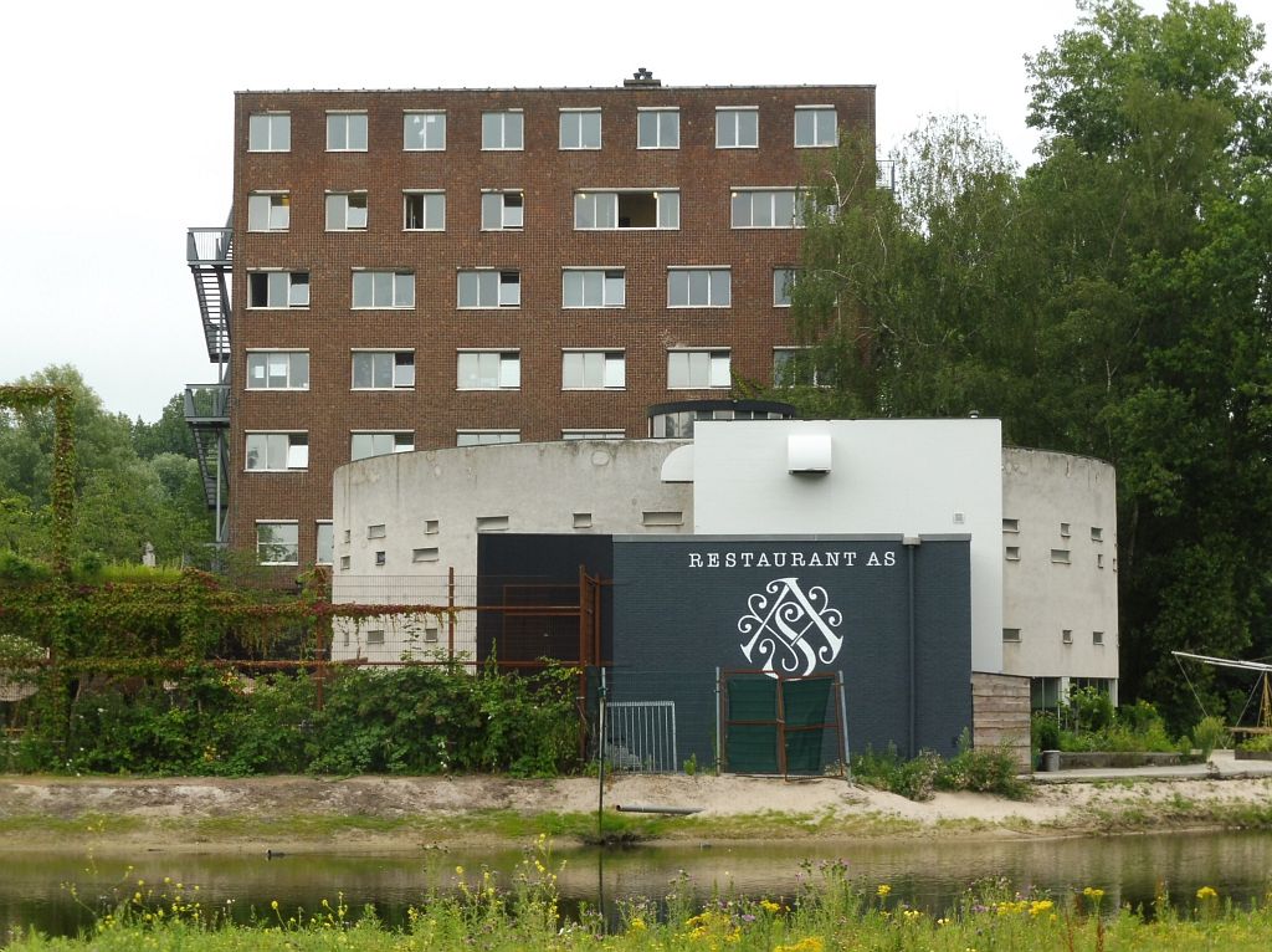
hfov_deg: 26.0
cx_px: 636
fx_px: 2753
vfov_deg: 19.6
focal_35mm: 75
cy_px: 476
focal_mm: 13.3
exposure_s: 1/125
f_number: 5
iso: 100
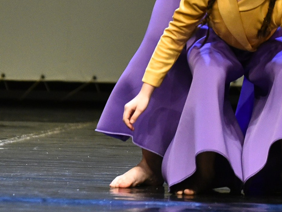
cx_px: 270
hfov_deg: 3.6
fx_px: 4513
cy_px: -94
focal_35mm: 554
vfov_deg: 2.7
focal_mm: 135
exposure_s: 1/500
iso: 2500
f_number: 3.2
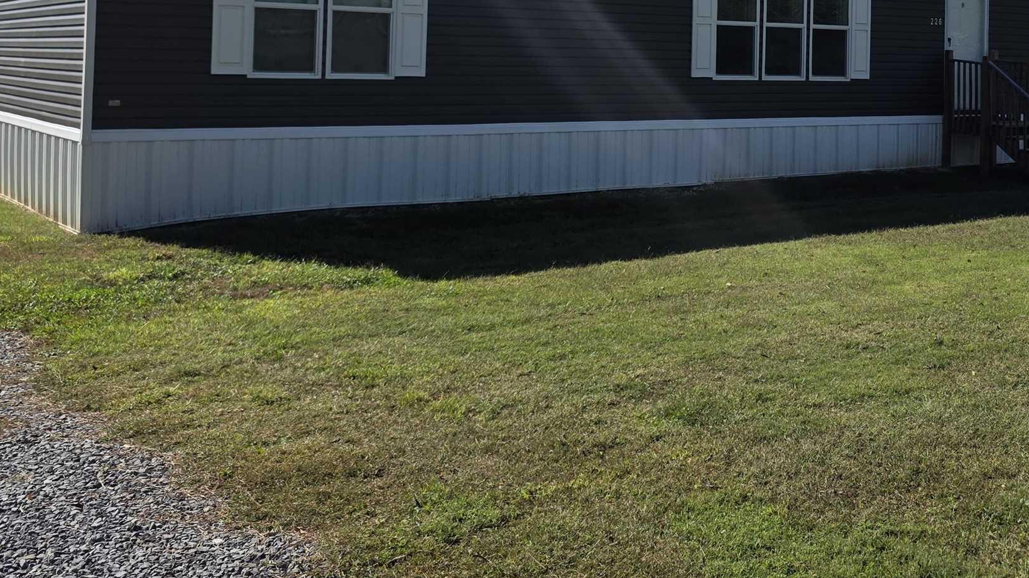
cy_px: 21
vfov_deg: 24.4
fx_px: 1282
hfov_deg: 43.2
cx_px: 676
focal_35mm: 47
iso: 80
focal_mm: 6.3
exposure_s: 1/6574
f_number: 1.7
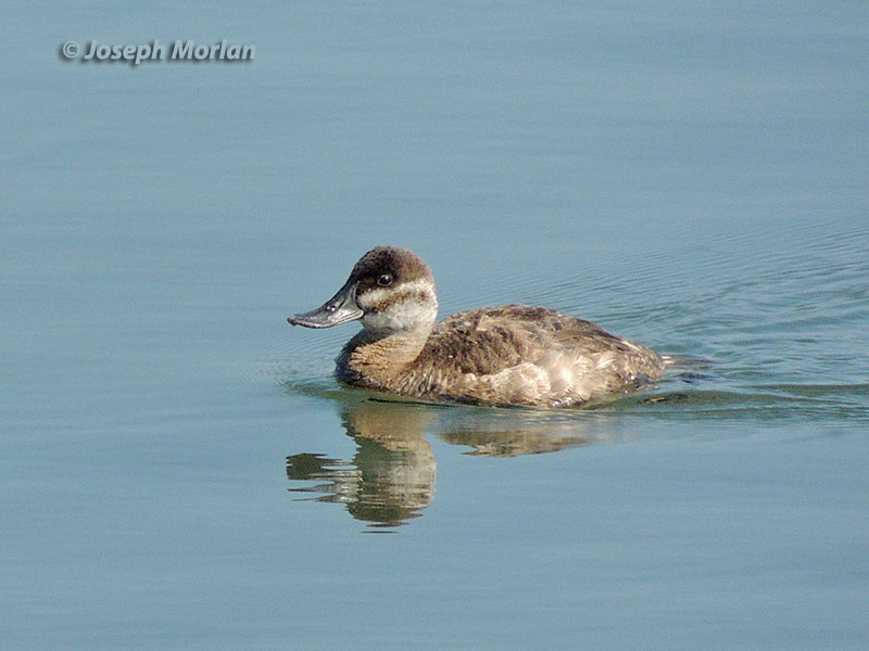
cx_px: 434
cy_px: 326
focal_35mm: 900
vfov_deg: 1.7
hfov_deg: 2.2
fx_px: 22594
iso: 320
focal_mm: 160.5
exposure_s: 1/1000
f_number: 5.5
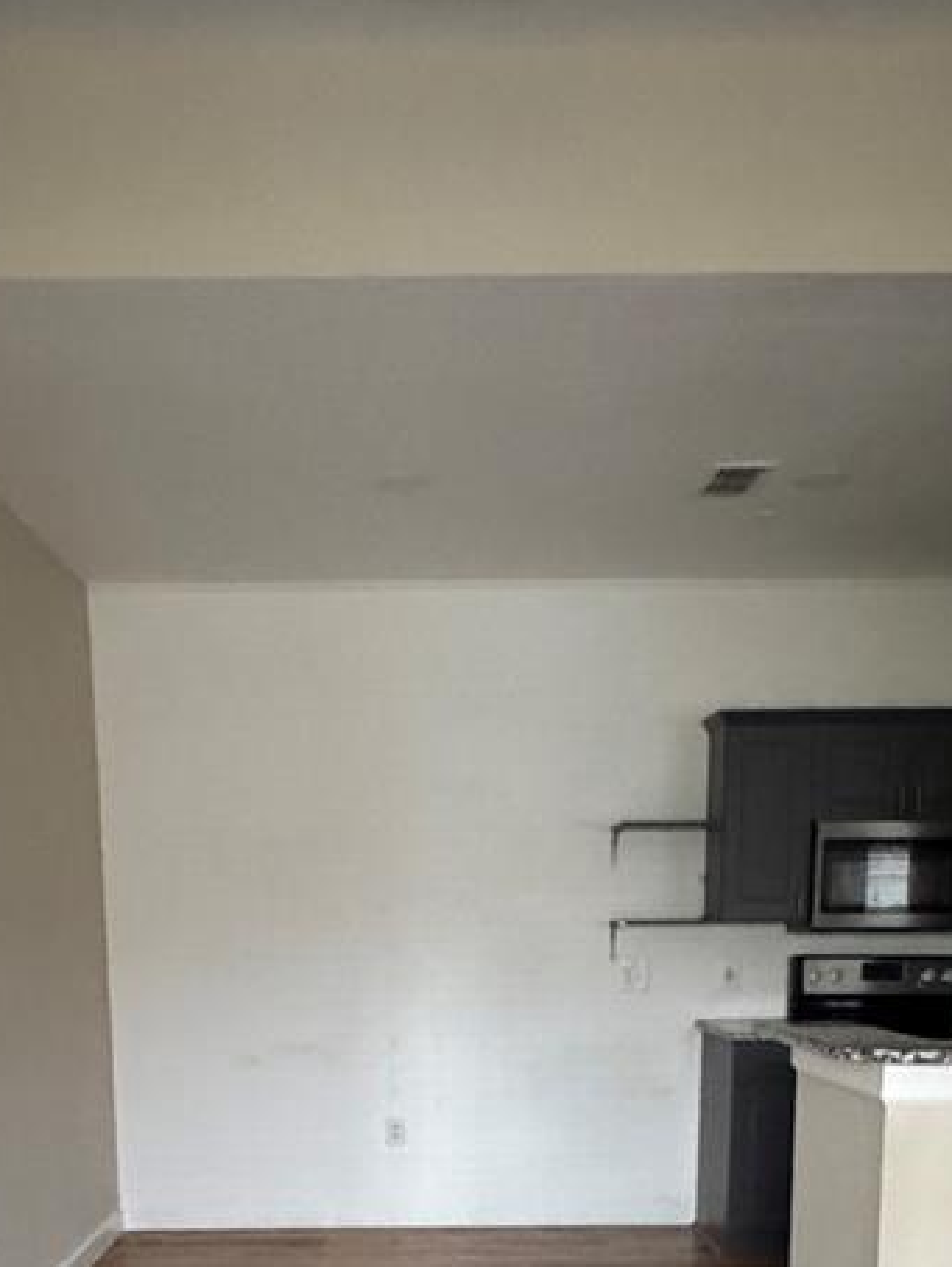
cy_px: 1167
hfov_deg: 38.6
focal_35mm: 37
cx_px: 413
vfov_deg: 45.0
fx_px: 1355
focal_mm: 2.22
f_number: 2.2
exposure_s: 1/40
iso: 1600
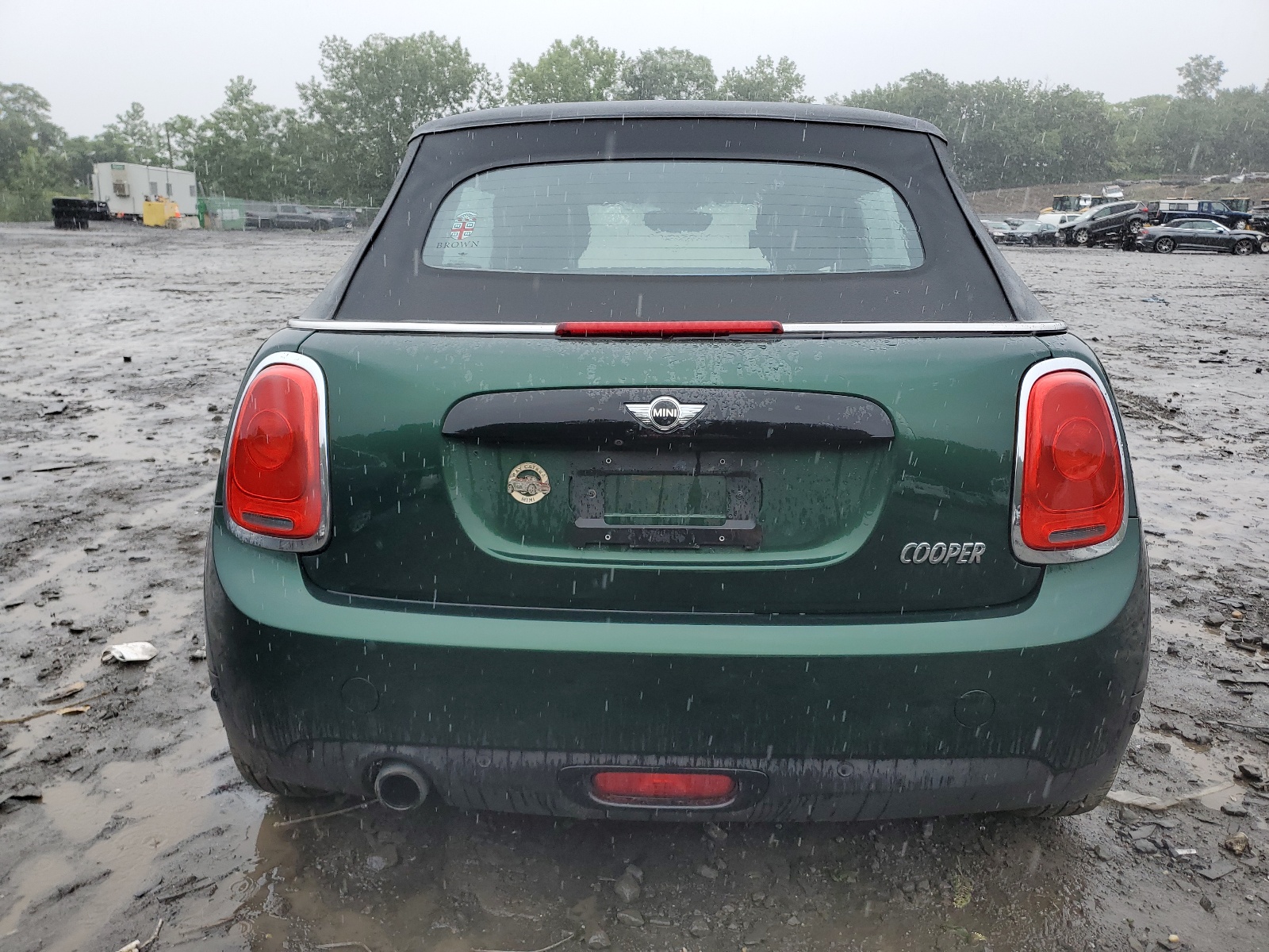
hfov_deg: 67.3
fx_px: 953
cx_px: 634
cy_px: 476
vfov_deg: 53.1
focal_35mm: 26
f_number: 1.5
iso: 50
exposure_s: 1/625
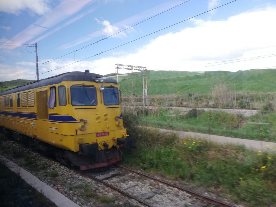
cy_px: 104
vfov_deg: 51.3
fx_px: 215
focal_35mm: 27
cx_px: 138
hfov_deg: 65.3
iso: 50
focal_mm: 3.81
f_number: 2.2
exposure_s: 1/100
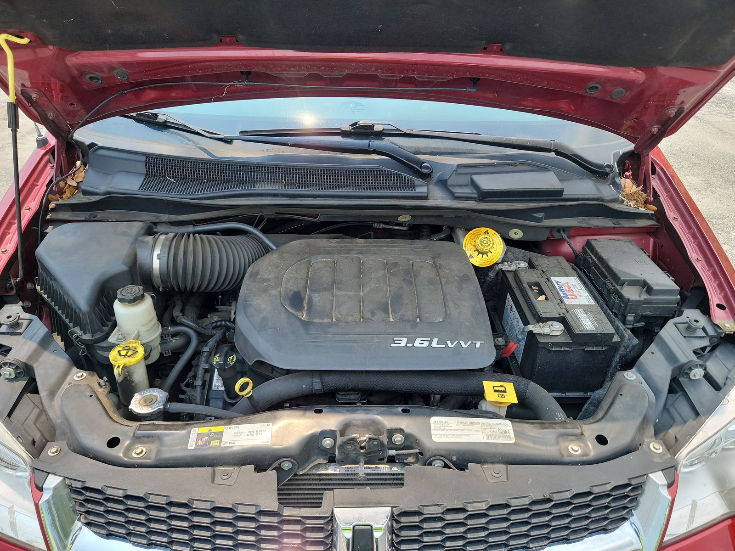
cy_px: 276
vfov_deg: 56.8
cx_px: 368
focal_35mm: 24
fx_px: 510
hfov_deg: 71.6
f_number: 1.8
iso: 50
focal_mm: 6.7
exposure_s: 1/261
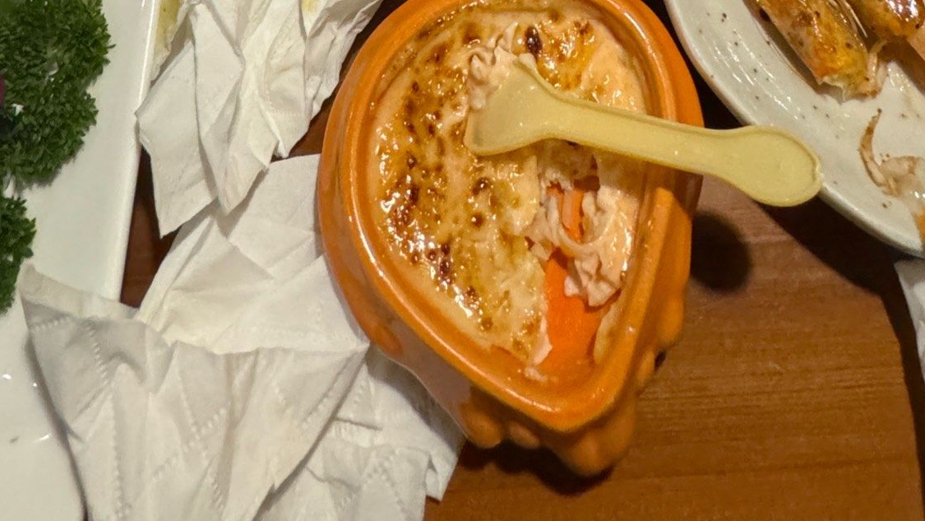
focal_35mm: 37
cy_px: -585
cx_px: 495
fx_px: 908
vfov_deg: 17.8
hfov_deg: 54.0
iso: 400
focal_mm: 2.22
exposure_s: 1/50
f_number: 2.2
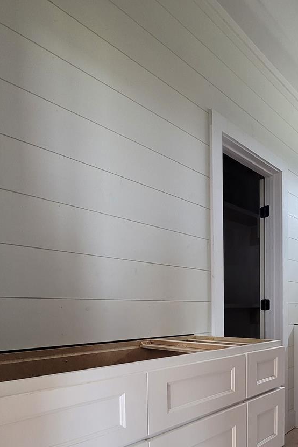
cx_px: 230
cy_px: 318
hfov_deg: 48.9
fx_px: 310
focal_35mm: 25
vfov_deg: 68.3
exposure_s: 1/50
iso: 125
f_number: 2.2
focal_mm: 1.74
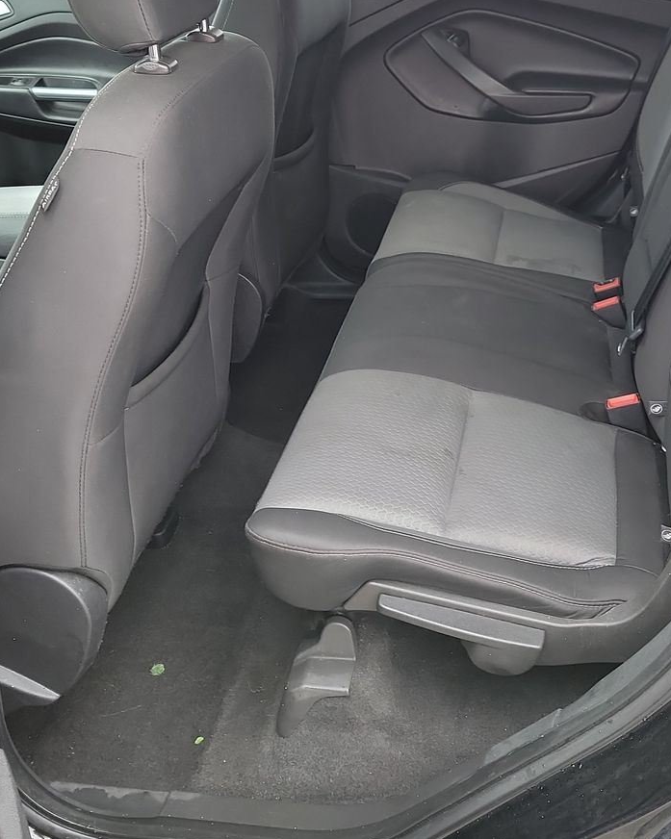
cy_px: 266
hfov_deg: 34.7
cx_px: 429
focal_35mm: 43
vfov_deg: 42.2
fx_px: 1068
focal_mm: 6.7
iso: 155
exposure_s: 1/59
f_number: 1.8
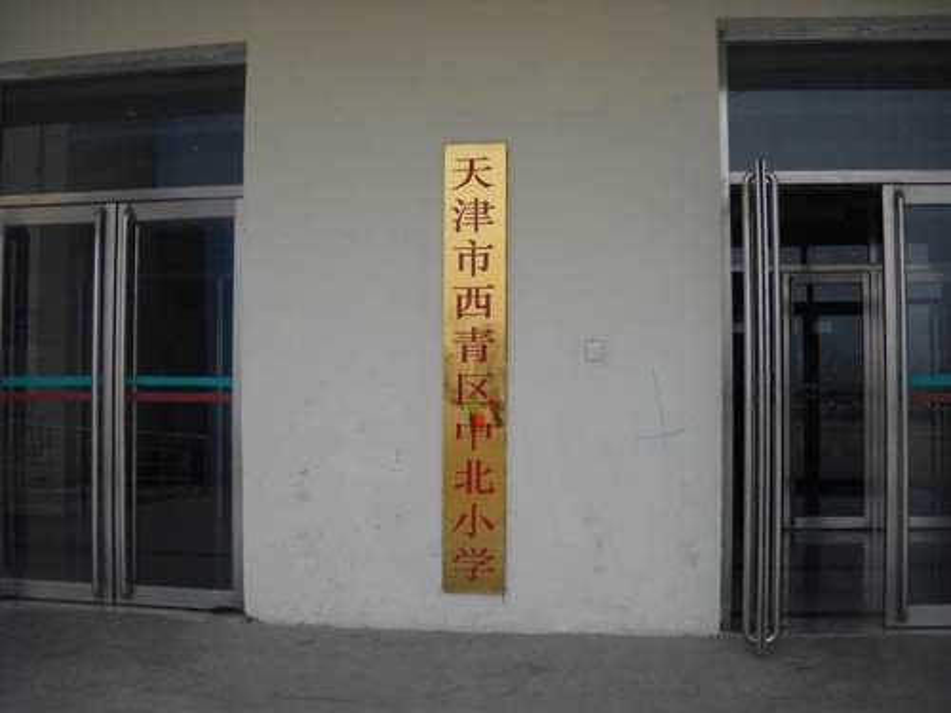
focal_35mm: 41
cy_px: 356
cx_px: 476
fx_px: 1126
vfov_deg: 35.1
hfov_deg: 45.8
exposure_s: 1/353
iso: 64
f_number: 3.1
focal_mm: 6.72
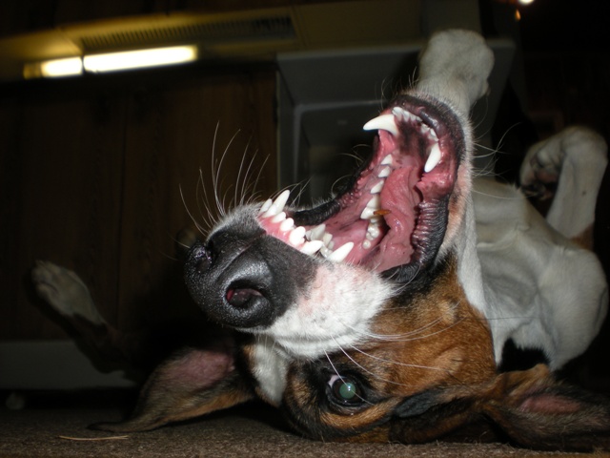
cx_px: 305
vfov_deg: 37.7
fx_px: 670
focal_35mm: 38
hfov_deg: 49.0
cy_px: 229
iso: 64
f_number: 3.1
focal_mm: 6.3
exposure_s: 1/60
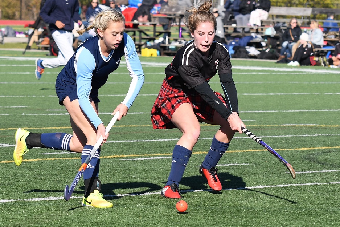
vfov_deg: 9.6
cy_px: 114
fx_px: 1346
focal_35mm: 142
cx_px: 170
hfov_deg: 14.4
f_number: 5.6
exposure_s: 1/1000
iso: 200
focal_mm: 95
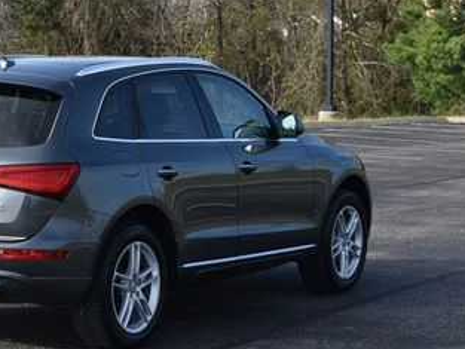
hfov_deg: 16.5
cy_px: 145
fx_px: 1586
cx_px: 56
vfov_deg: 12.6
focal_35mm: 118
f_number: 8
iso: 110
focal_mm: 40
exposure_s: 1/250
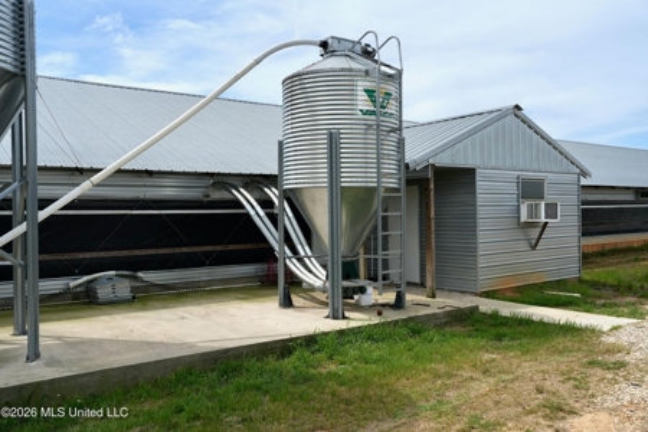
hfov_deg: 60.3
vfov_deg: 42.3
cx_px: 324
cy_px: 216
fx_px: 558
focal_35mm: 31
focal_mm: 31
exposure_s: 1/5000
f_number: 4
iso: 400
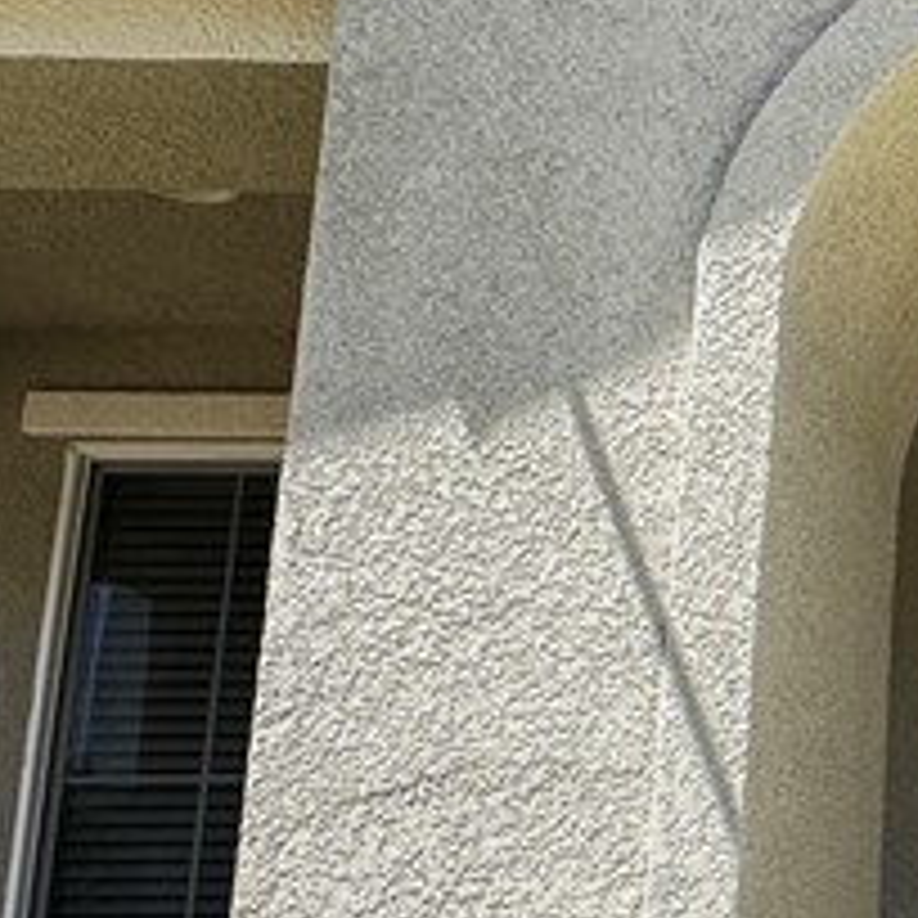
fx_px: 1860
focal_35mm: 62
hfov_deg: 22.9
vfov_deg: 27.6
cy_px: 576
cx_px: 1346
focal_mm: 2.22
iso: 40
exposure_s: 1/476
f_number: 2.2
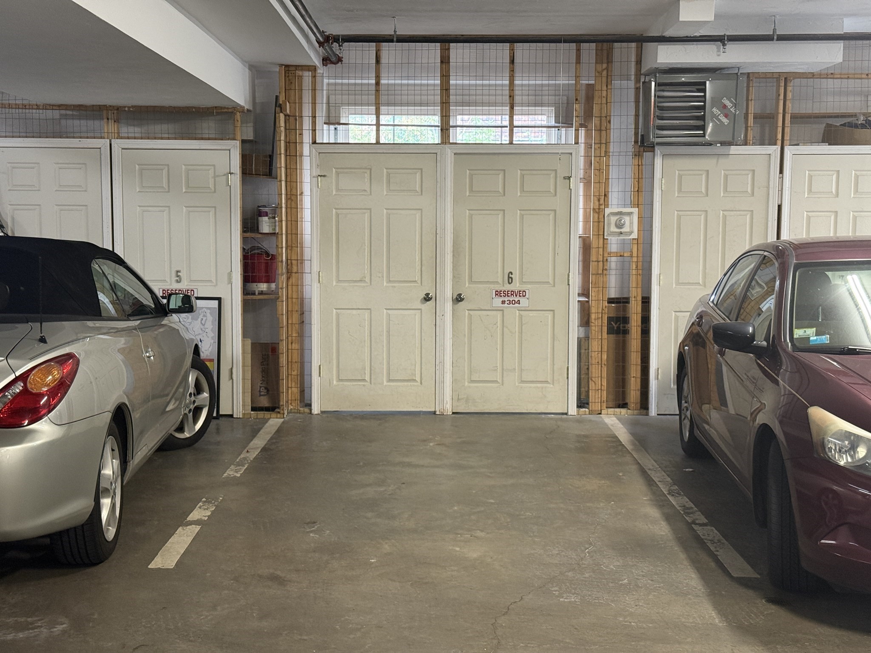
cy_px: 326
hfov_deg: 39.7
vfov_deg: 30.3
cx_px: 436
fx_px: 1208
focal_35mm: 48
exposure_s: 1/40
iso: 200
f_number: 1.78
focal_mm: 6.76
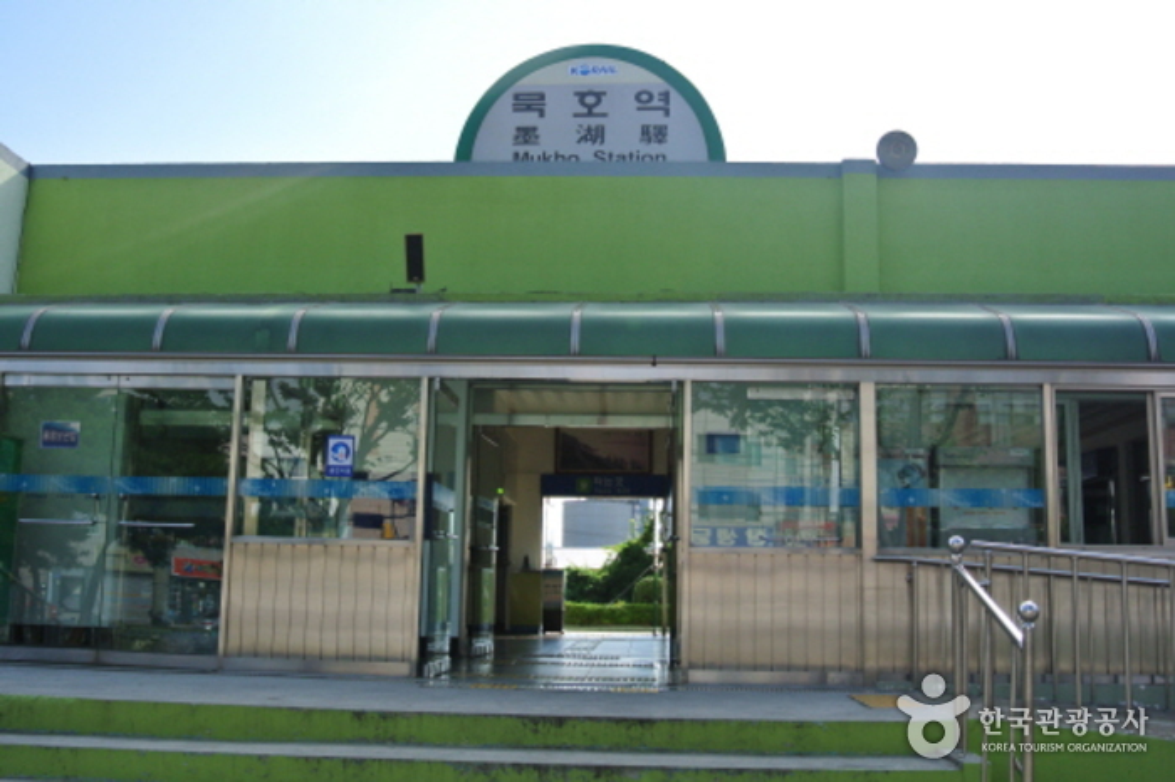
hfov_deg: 51.9
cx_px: 588
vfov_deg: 35.9
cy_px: 391
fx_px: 1207
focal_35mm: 37
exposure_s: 1/640
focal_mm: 14
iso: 100
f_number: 4.5
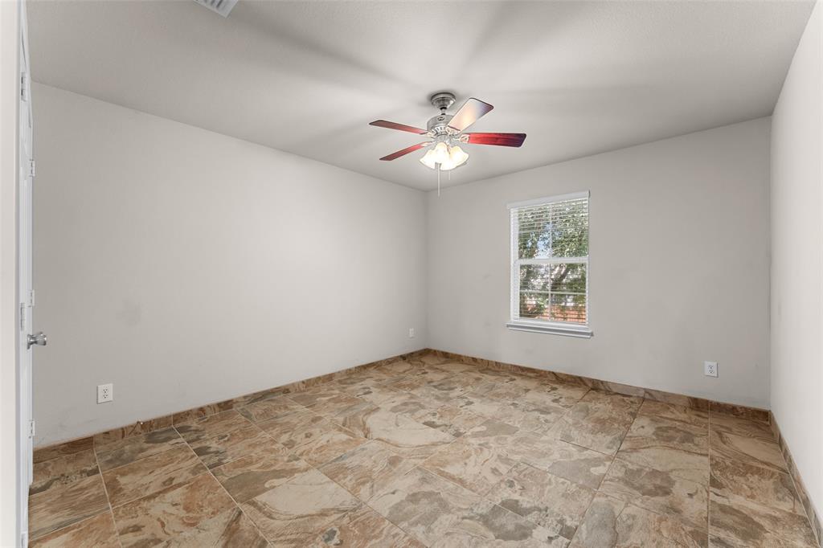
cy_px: 274
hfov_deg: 104.3
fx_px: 320
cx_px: 412
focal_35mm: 14
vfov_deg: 81.2
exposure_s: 1/3
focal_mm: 14
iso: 640
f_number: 9
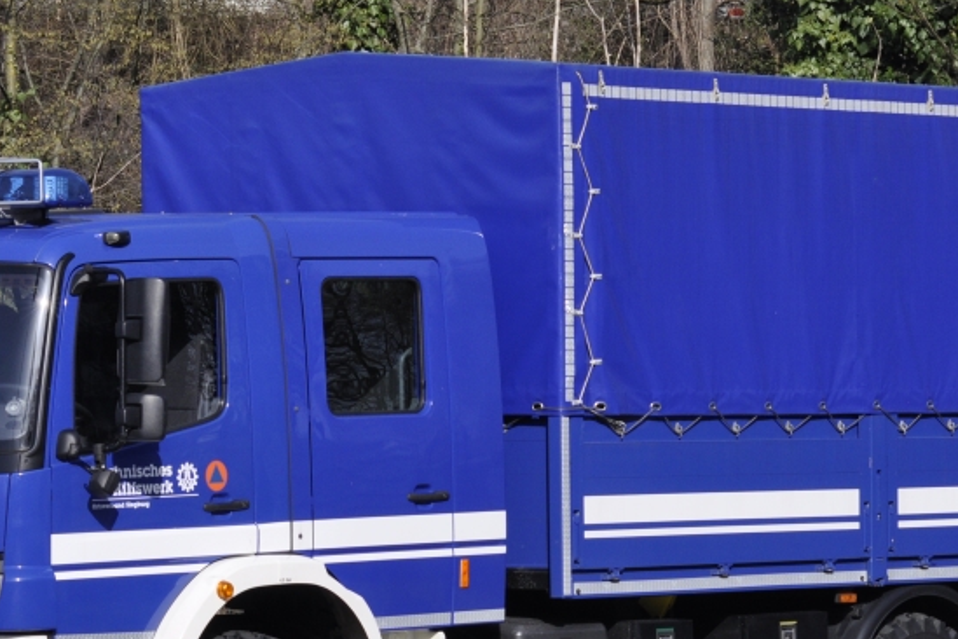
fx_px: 4577
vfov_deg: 8.0
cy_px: 477
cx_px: 414
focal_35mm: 172
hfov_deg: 11.9
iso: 500
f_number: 9
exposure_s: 1/1250
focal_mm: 70
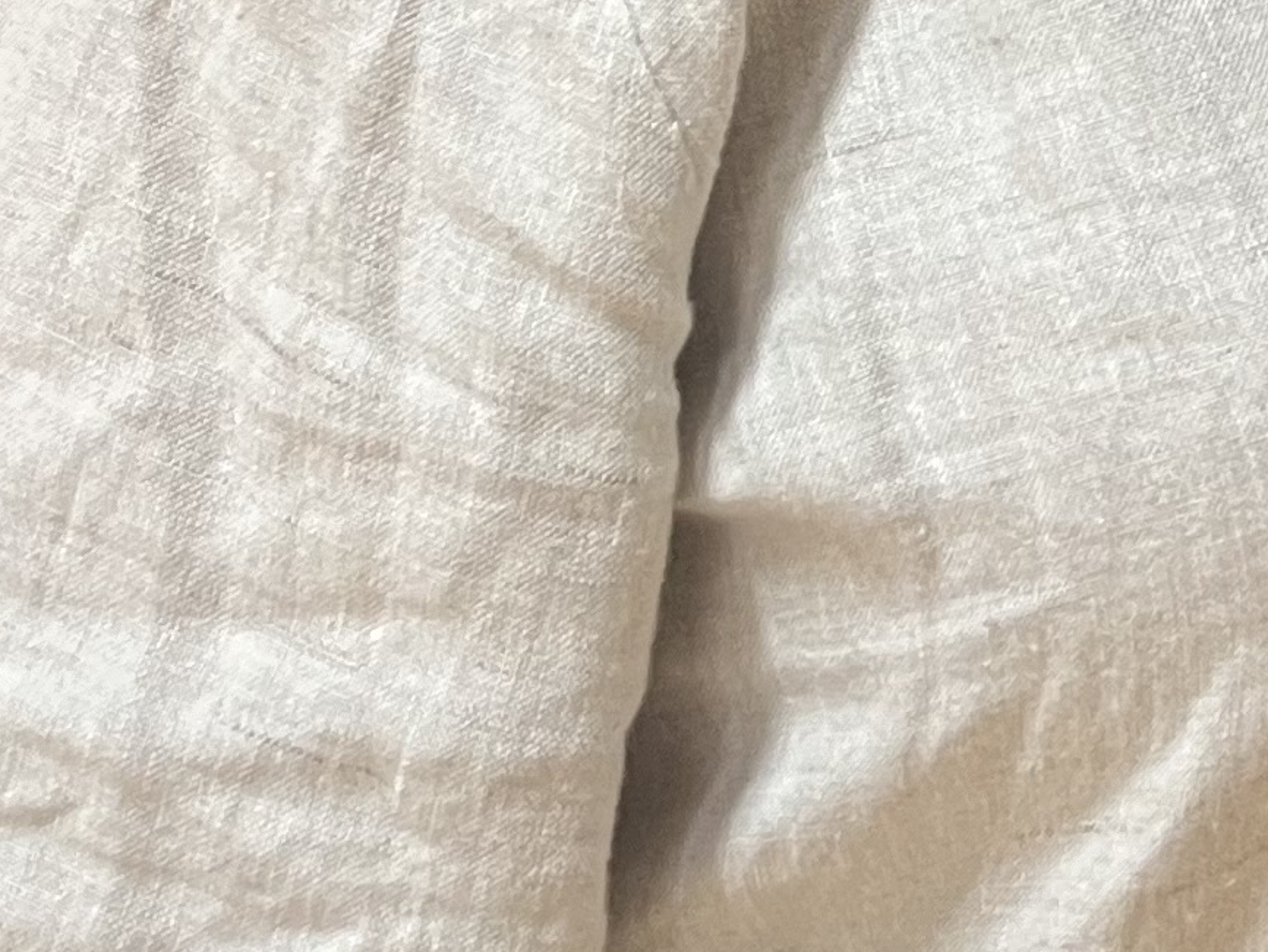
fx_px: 4434
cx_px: 2136
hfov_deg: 14.6
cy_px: -1198
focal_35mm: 121
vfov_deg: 10.7
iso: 100
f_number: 1.6
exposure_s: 1/50
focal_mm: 5.1
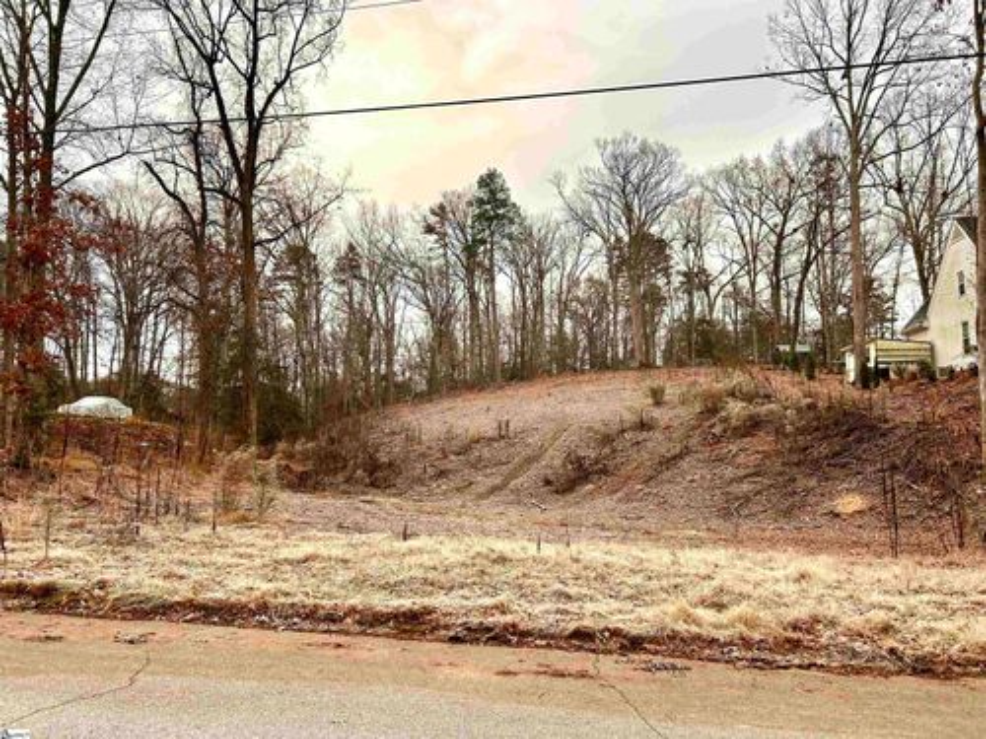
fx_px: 741
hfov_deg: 67.3
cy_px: 370
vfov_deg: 53.1
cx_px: 493
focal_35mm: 26
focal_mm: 5.7
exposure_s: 1/434
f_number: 1.5
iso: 50
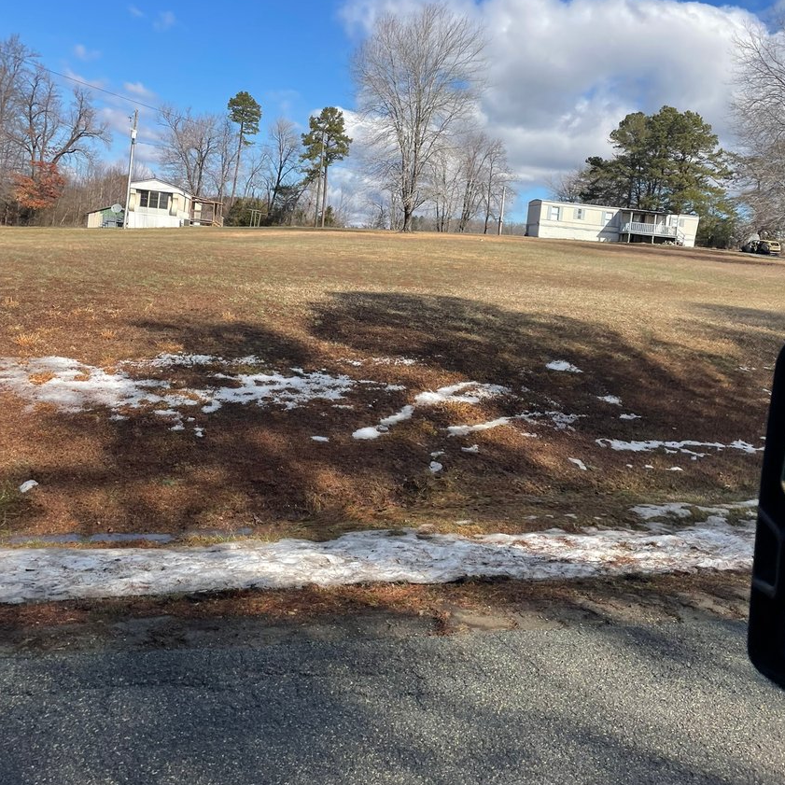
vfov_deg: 51.8
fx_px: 795
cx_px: 396
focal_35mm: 31
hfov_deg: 52.5
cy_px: 279
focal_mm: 4.2
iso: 32
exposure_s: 1/3205
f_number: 1.6
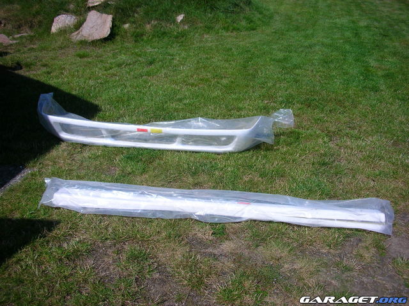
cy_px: 153
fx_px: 414
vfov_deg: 40.7
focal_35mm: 35
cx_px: 204
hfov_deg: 52.6
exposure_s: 1/175
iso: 50
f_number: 8.5
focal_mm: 5.8
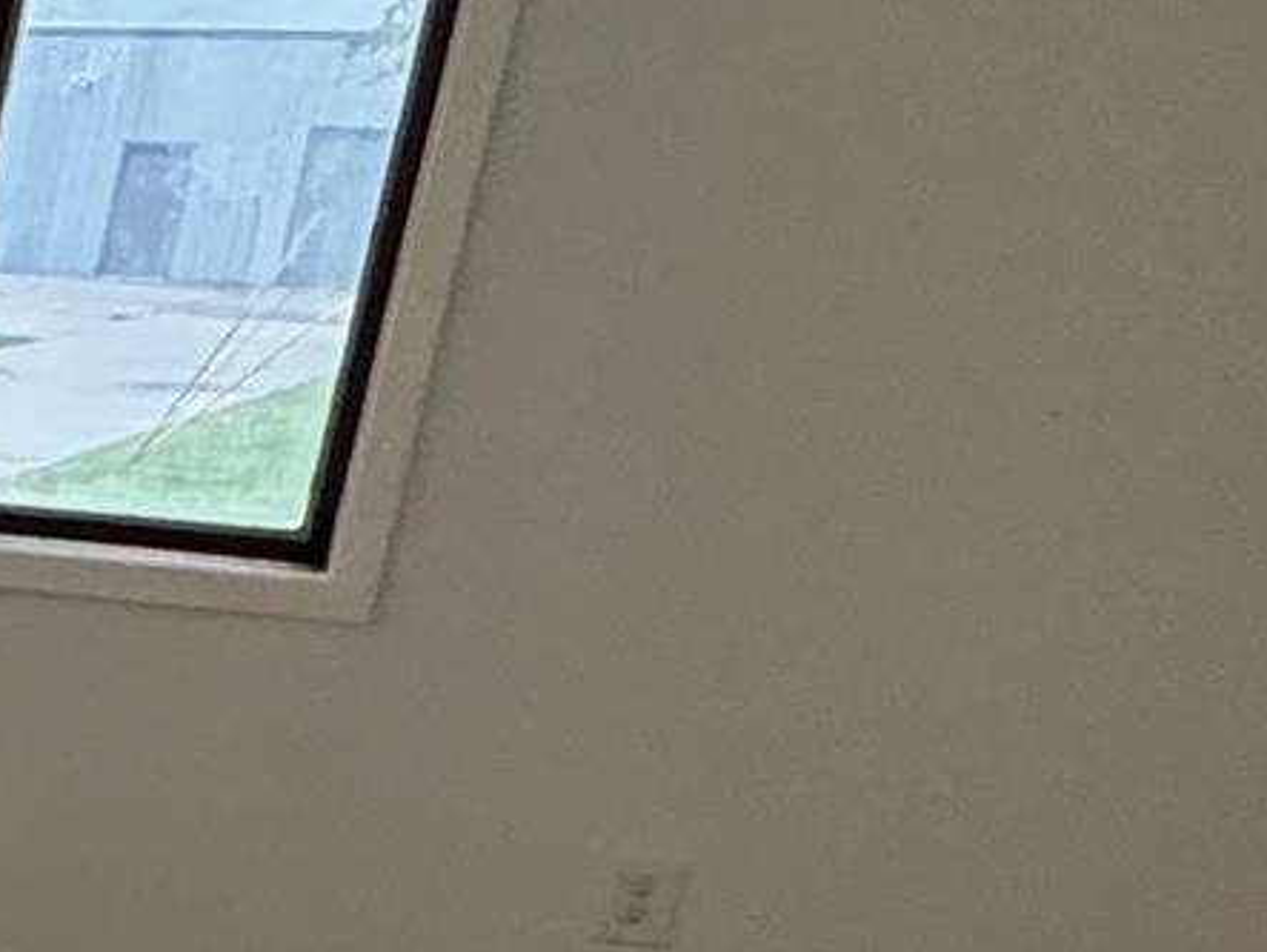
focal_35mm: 97
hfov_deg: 12.4
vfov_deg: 14.8
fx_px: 3553
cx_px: -2254
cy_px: 1118
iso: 250
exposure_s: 1/120
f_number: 2.2
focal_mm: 2.22
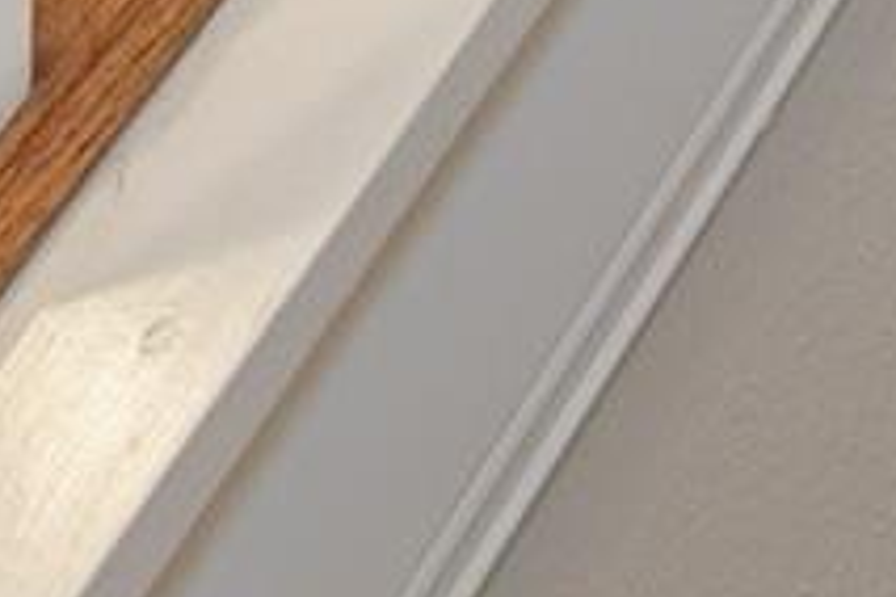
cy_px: -1560
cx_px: 1397
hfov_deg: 14.7
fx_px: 3186
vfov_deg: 8.0
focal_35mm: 128
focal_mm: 17
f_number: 8
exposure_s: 2.5
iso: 320
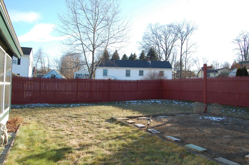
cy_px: 82
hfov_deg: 67.4
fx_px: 187
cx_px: 124
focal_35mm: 27
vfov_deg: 47.8
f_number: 7.1
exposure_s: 1/200
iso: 200
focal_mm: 18
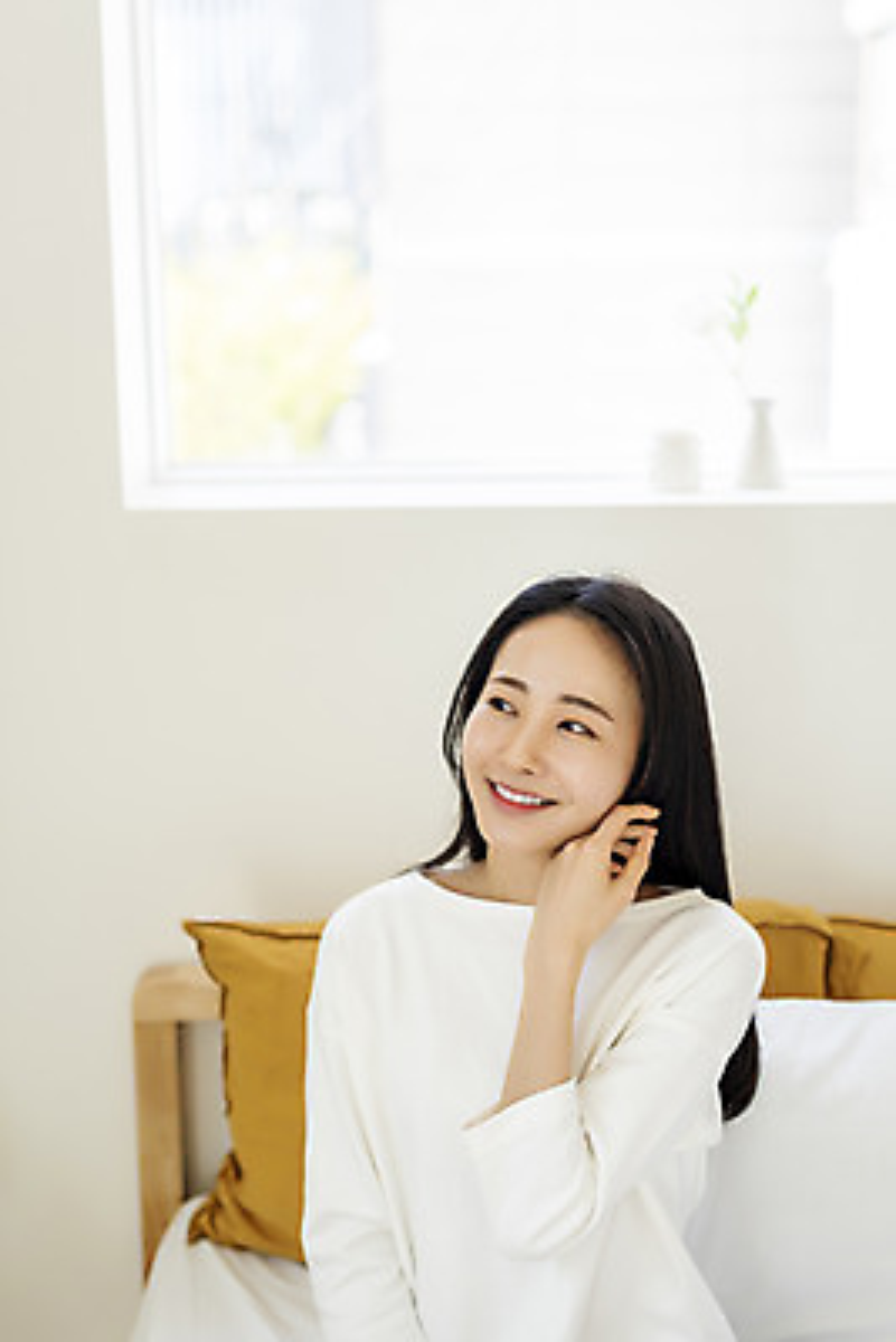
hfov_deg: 27.0
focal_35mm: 50
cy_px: 671
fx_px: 1865
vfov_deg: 39.6
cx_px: 448
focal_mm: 50
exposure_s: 1/160
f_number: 2.8
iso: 100
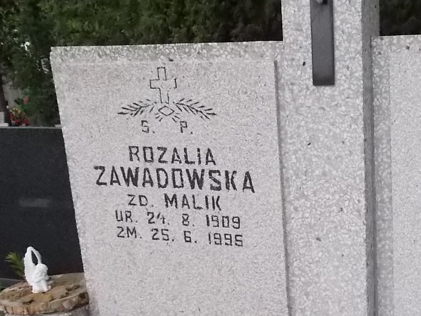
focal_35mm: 47
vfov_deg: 30.6
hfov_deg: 38.0
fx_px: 572
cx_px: 371
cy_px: 220
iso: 400
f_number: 8
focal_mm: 4.6
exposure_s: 1/250
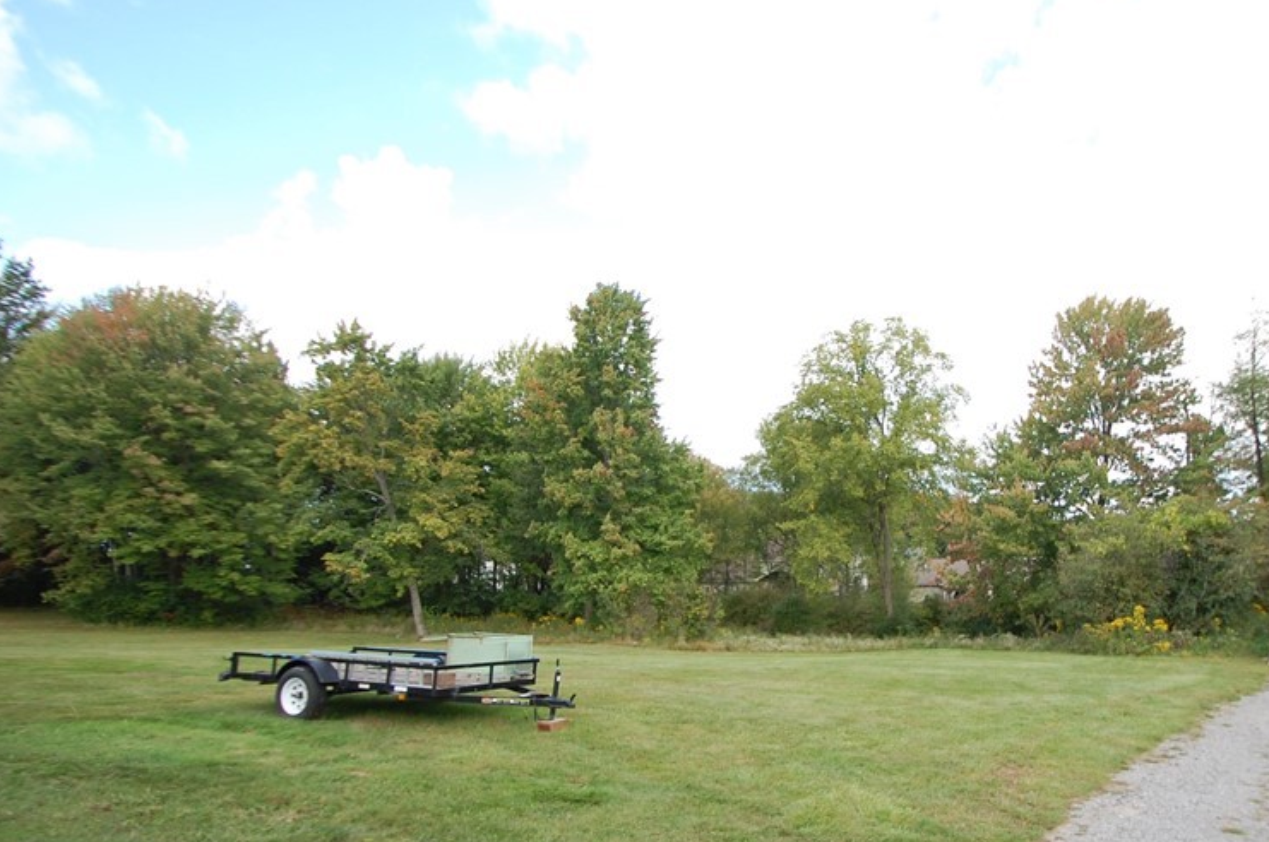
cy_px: 491
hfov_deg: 77.4
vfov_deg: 56.8
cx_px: 783
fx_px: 774
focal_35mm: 22
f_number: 5.6
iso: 360
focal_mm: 10
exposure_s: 1/500
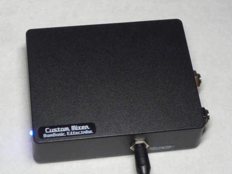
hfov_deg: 21.3
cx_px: 116
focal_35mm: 92
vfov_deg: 16.1
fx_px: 617
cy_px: 87
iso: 200
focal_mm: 8.3
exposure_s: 1/40
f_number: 4.3
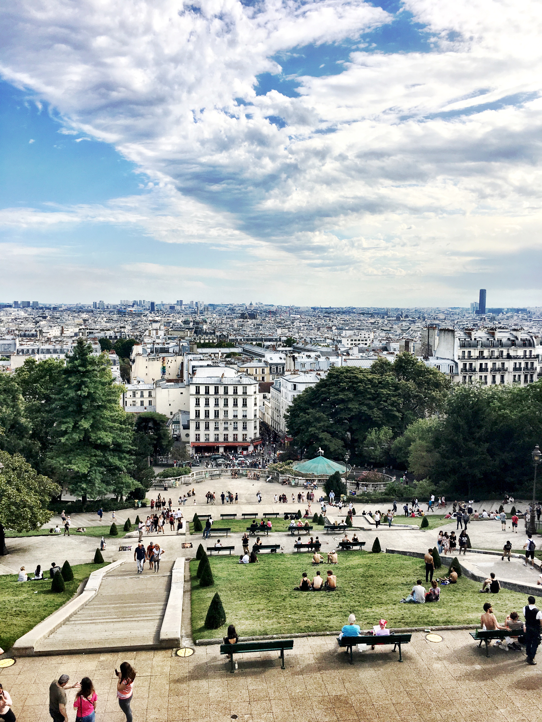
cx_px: 271
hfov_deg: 48.2
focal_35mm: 29
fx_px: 605
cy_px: 361
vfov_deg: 61.7
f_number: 2.2
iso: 25
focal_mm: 4.15
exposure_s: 1/1972
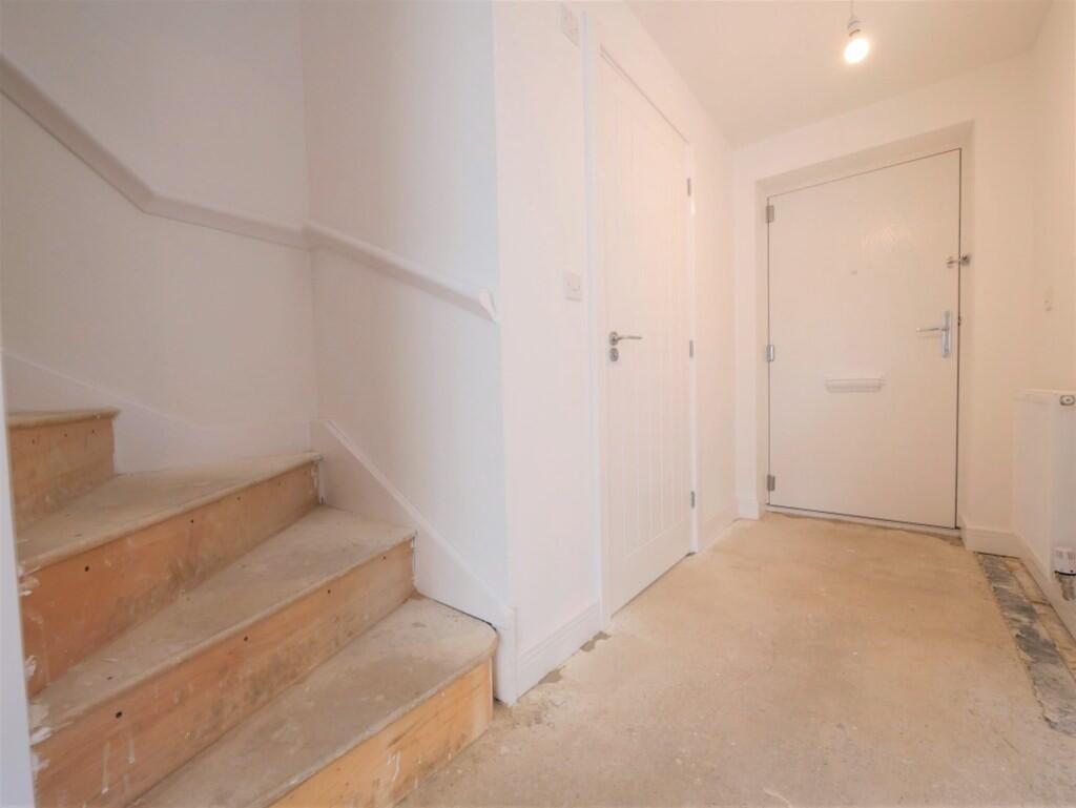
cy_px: 404
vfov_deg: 85.7
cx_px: 538
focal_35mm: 14
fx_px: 435
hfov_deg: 102.0
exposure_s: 1/60
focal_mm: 7
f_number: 4
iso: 500
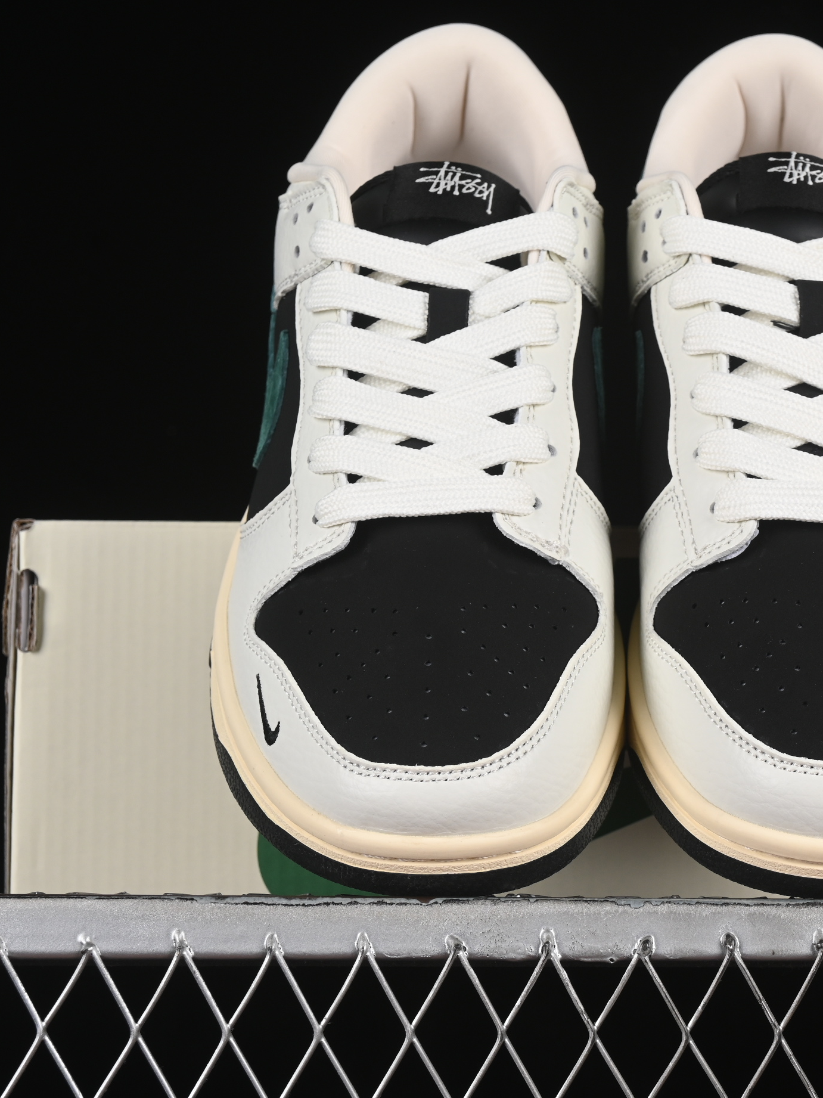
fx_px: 3456
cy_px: 551
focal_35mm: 109
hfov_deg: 13.5
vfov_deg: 18.0
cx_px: 631
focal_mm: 50
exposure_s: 1/80
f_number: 8
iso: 160
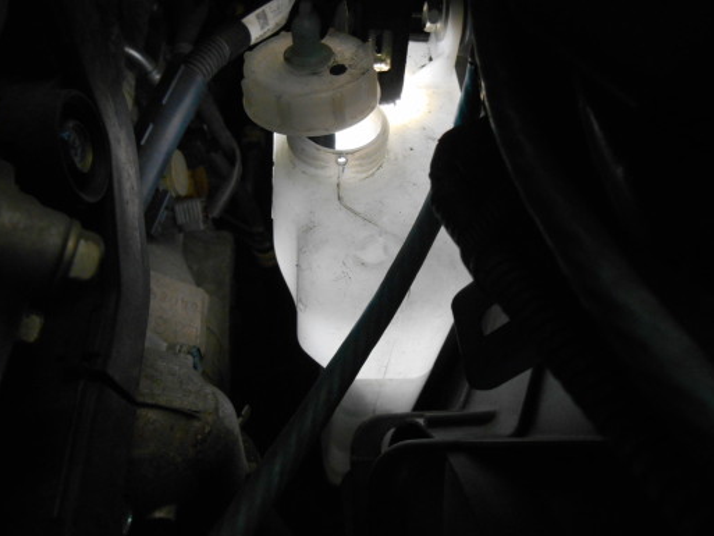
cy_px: 267
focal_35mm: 27
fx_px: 557
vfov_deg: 51.4
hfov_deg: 65.3
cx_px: 358
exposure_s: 1/30
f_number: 3.4
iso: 360
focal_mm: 4.7
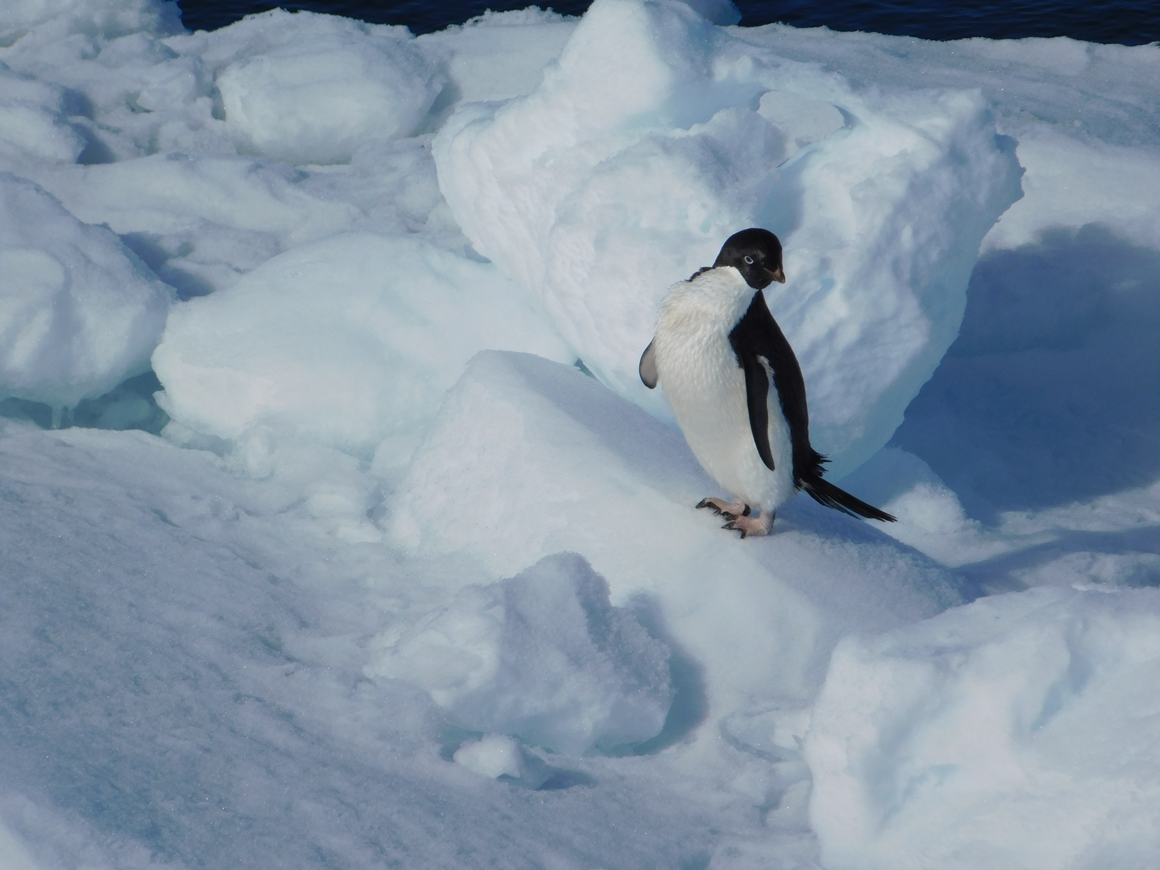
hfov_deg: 2.7
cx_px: 580
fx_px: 25066
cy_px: 435
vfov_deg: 2.0
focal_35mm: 748
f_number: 6.4
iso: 125
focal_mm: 132.8
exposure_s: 1/1250
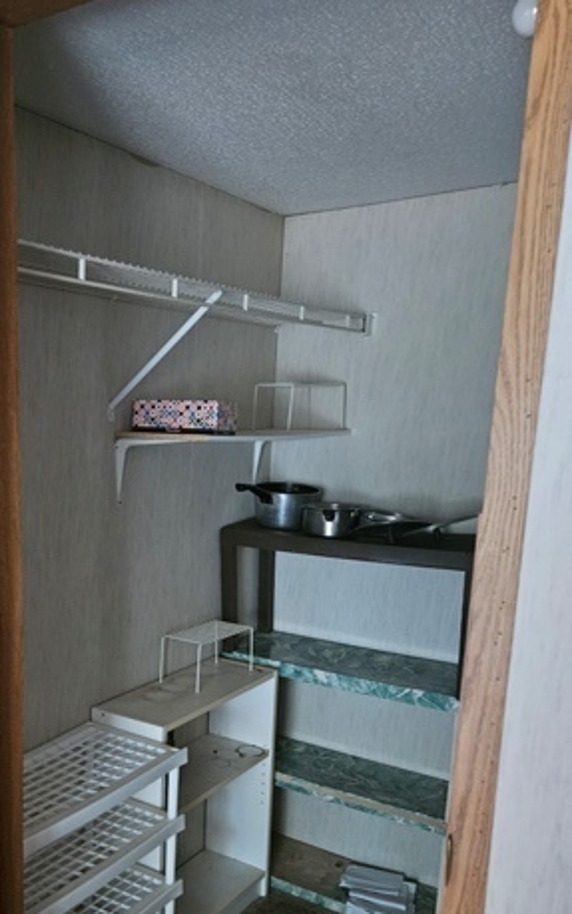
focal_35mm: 34
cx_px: 106
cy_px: 597
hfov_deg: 35.9
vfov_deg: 55.7
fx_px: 848
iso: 800
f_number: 1.8
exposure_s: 1/24
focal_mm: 5.4
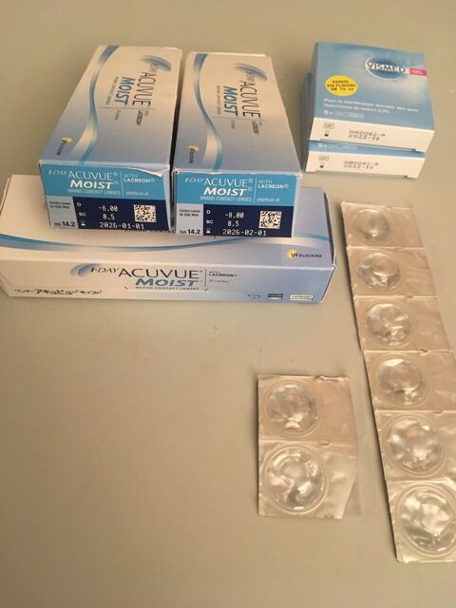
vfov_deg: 61.7
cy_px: 304
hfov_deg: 48.2
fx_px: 509
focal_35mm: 29
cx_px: 228
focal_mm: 4.15
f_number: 2.2
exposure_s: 1/25
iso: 200
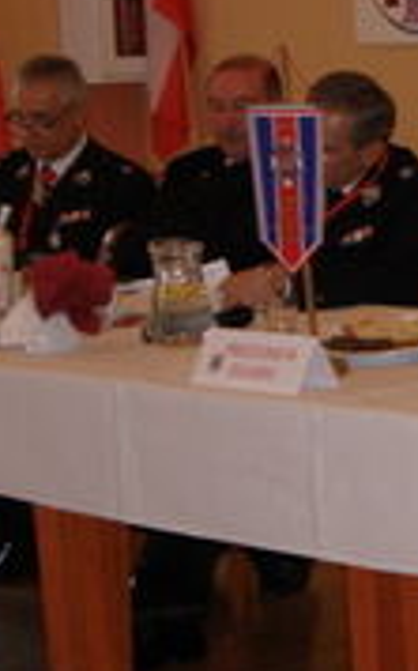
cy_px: 164
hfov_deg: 8.9
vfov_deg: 14.9
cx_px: 817
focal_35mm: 140
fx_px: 2556
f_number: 3.4
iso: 100
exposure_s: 1/50
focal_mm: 8.46
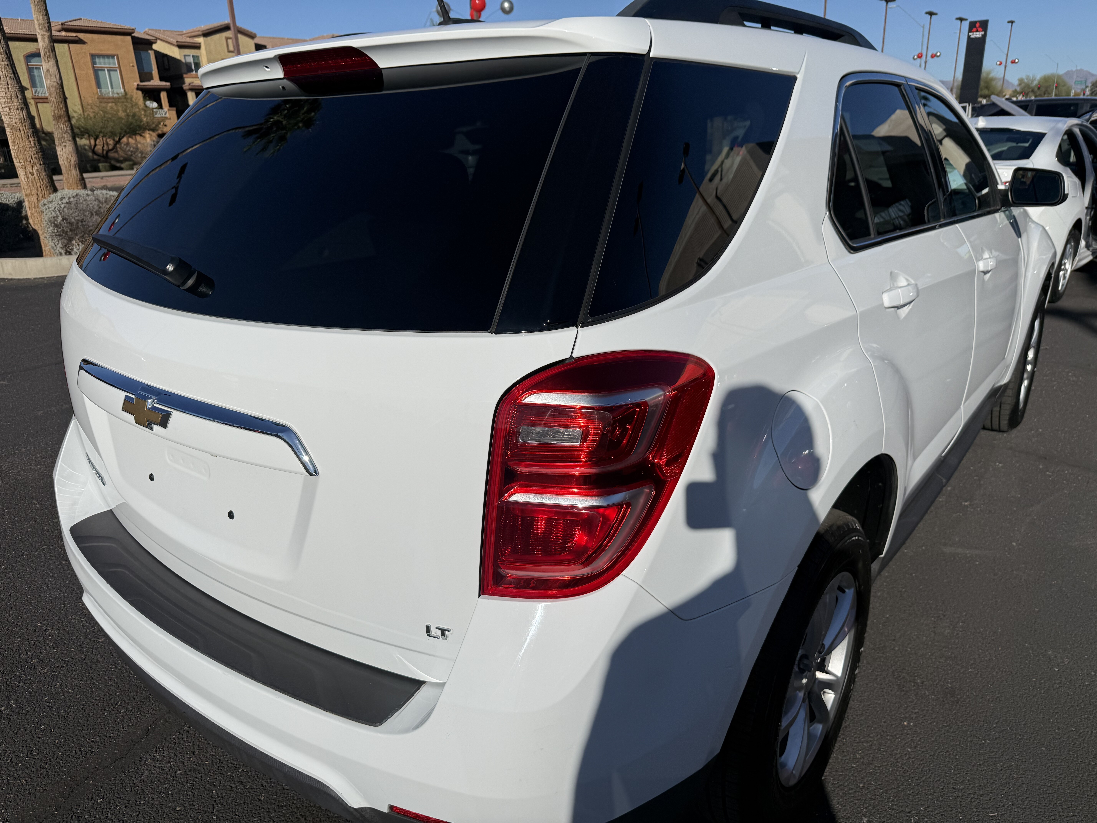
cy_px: 412
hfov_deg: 71.6
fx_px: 761
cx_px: 548
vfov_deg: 56.8
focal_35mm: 24
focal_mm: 6.76
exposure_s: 1/14286
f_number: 1.78
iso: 64
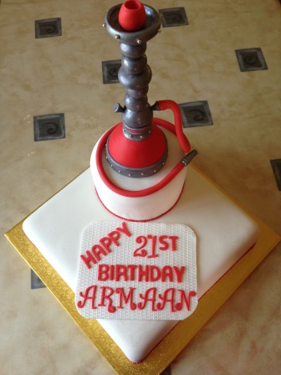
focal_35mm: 33
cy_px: 188
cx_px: 140
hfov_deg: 42.9
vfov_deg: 55.4
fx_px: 357
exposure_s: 1/60
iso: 64
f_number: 2.4
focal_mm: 4.13
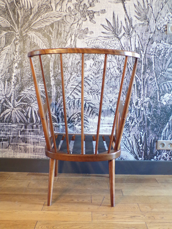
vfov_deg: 50.1
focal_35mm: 37
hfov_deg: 38.7
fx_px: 245
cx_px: 86
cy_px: 114
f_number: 3.3
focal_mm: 6.6
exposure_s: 1/17
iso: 344
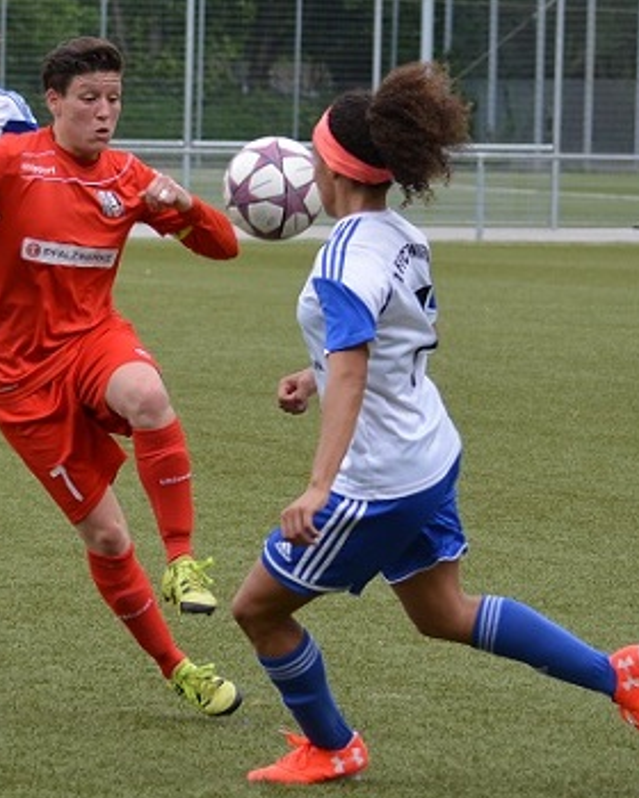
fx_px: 4090
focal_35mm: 173
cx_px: 374
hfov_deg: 8.9
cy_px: 404
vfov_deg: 11.2
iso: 400
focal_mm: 80
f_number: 5
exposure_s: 1/1250
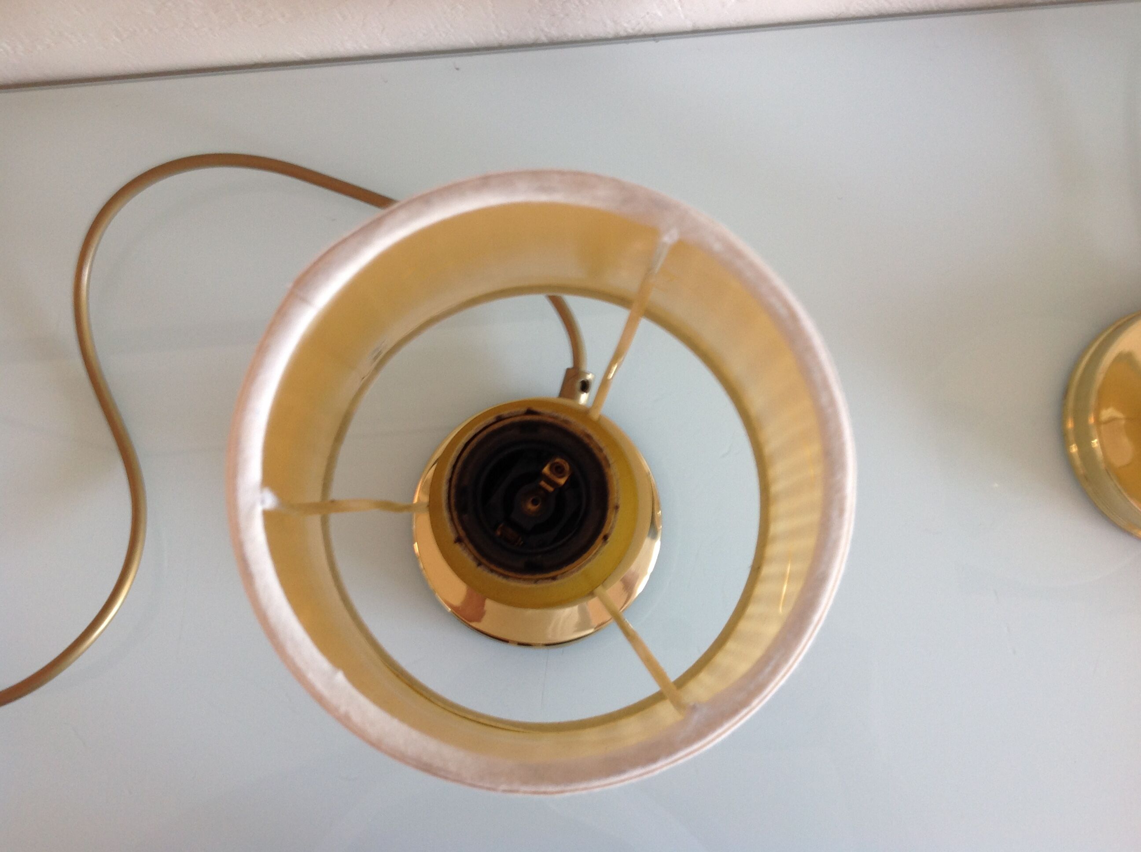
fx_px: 1152
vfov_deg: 40.6
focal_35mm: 35
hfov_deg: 52.7
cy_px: 426
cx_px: 570
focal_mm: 4.28
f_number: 2.4
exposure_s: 1/15
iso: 64
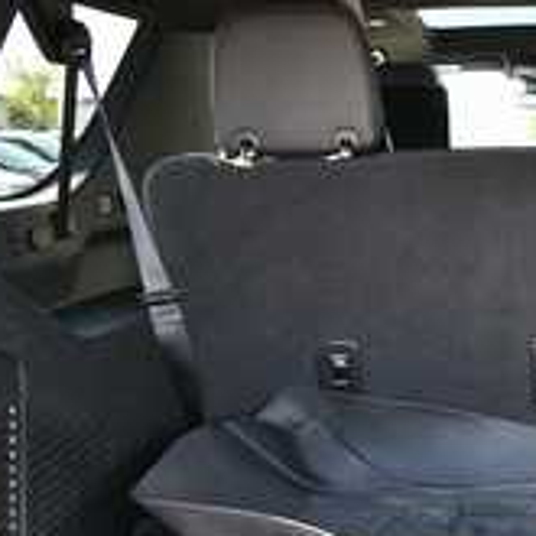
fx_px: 1086
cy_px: 430
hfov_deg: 26.1
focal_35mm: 62
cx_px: 552
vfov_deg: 27.2
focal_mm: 20
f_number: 5.6
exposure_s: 1/125
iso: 1100
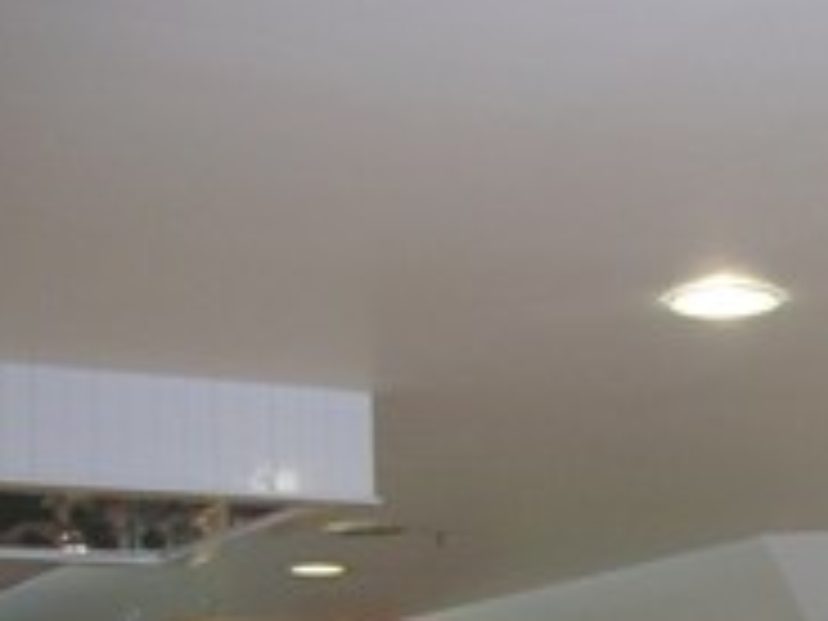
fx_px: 2272
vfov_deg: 15.2
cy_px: 684
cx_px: 1022
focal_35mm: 95
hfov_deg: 19.3
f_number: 2.8
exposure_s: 1/60.1
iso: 85
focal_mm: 5.8
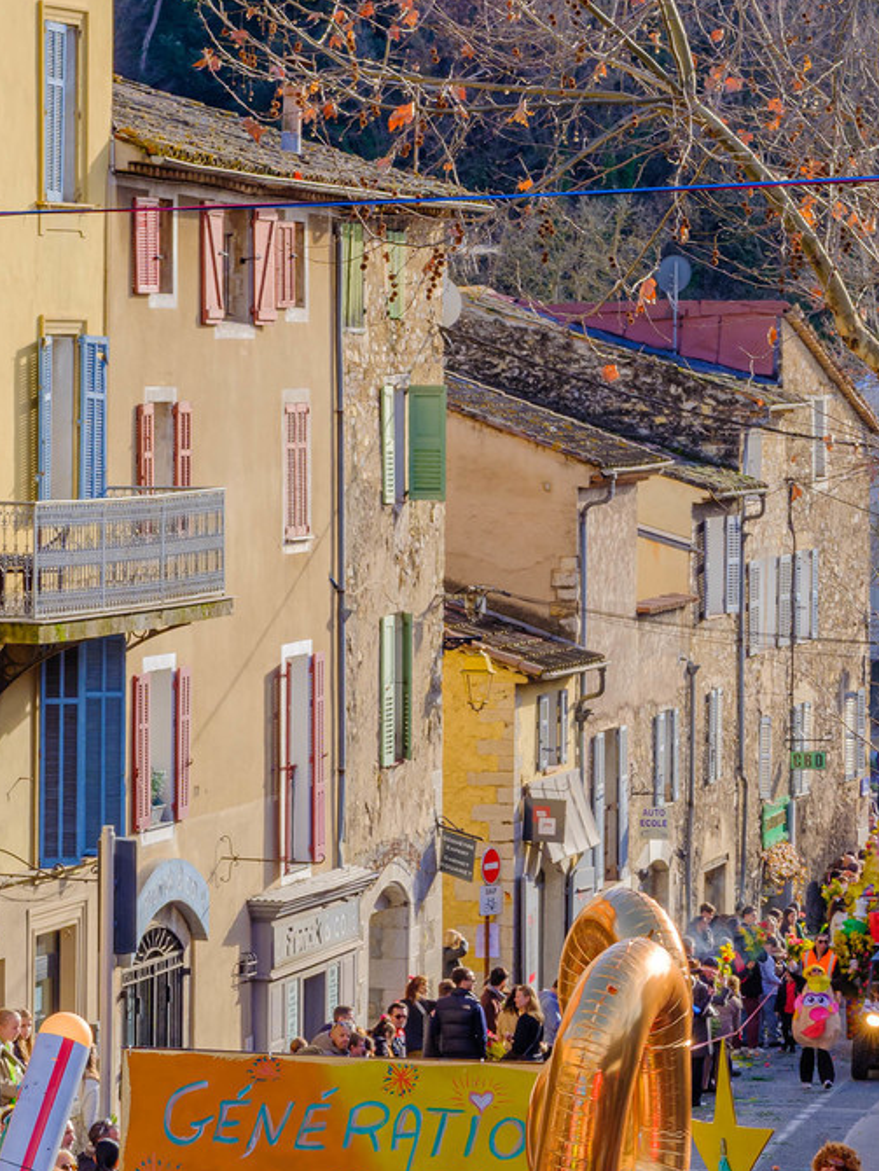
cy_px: 1394
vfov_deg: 13.7
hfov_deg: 10.6
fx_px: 4737
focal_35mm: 140
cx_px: 425
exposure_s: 1/100
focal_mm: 55
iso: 320
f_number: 10
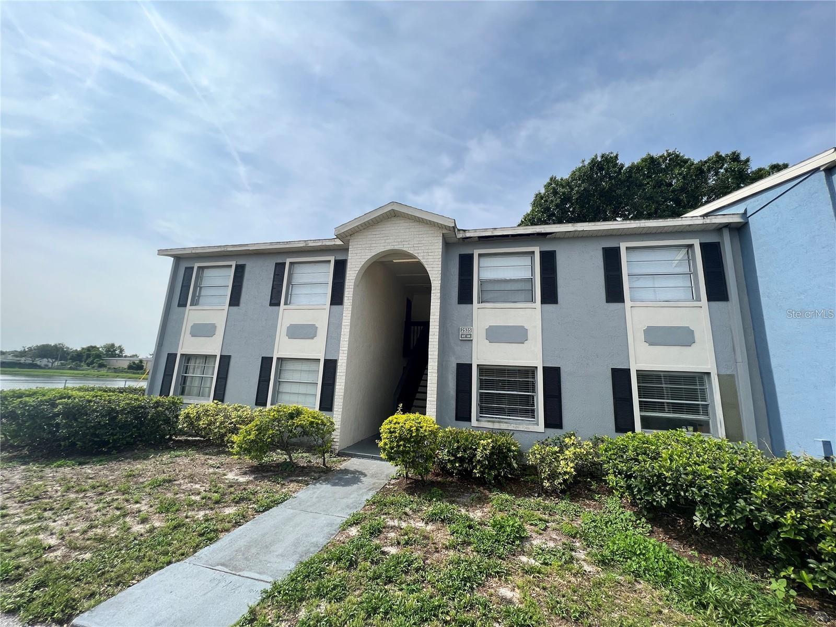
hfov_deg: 106.2
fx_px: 314
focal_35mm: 13
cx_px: 418
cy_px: 314
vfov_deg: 89.9
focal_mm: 1.57
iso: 32
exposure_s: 1/1376
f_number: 1.8
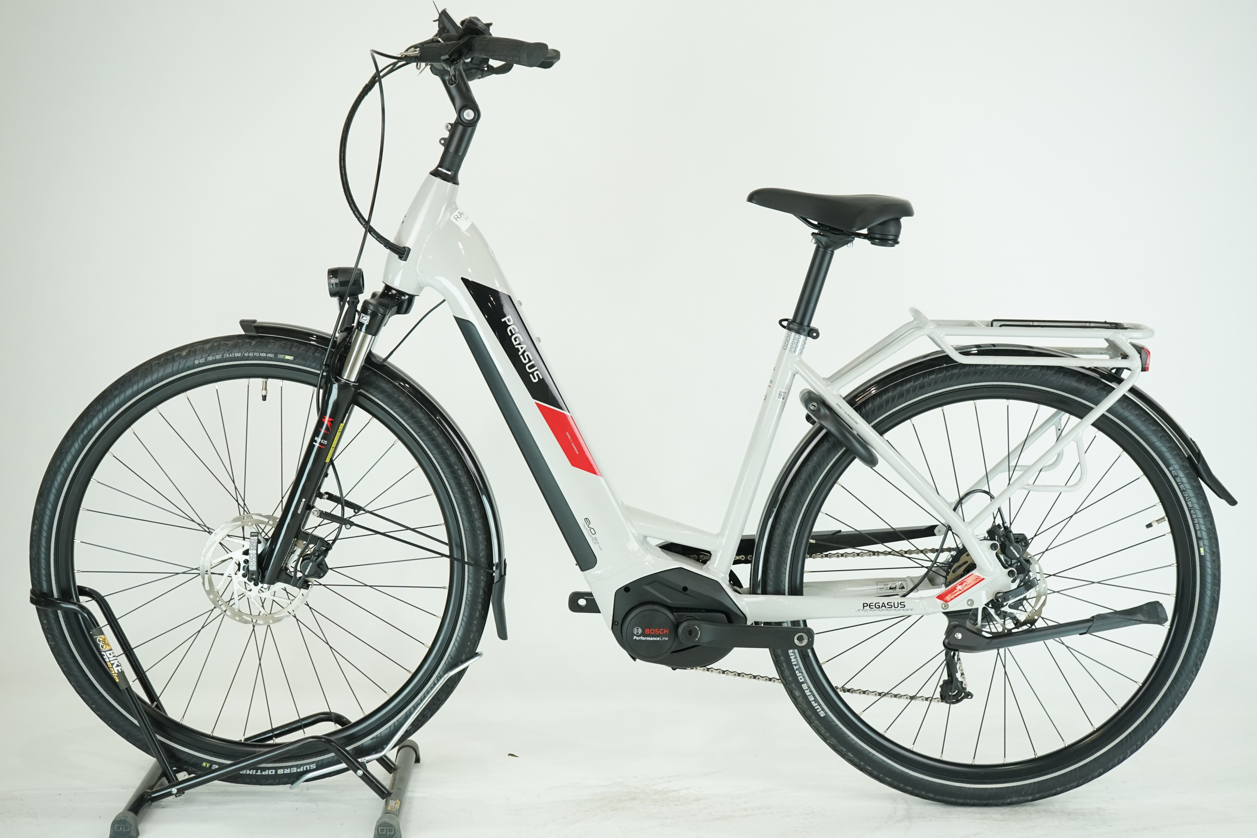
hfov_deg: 34.5
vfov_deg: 23.4
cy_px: 419
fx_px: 2025
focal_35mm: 58
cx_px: 628
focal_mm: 58
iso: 1600
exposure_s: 1/200
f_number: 6.3
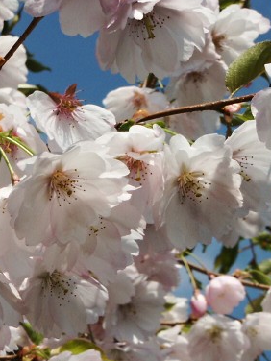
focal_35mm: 166
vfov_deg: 11.9
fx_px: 1733
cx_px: -60
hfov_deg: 8.8
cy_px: 264
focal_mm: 15.54
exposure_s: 1/350
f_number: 8
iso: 64
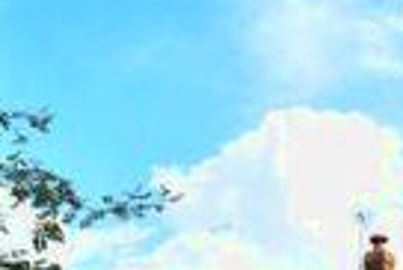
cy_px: 458
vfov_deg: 15.6
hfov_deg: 25.9
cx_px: 317
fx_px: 863
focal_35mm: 77
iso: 200
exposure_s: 1/250
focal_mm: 10
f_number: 8
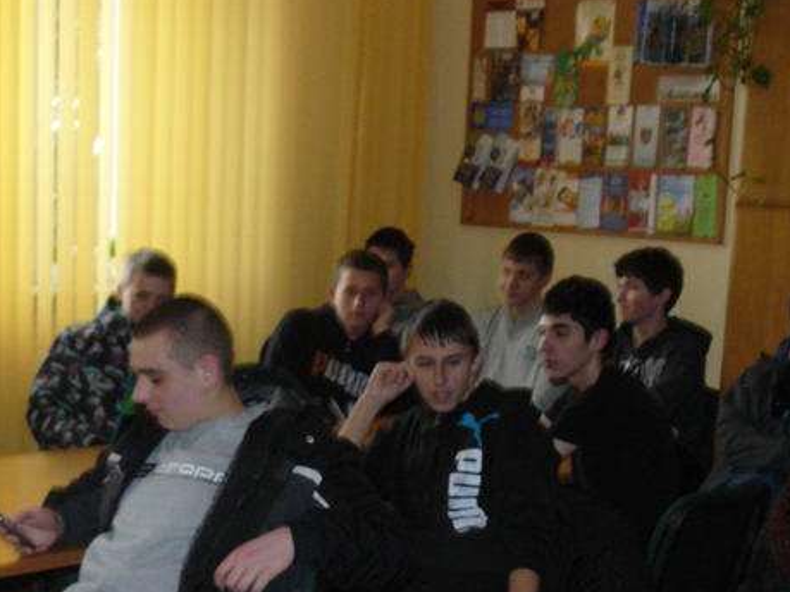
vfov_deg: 19.4
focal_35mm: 75
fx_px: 1711
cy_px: 478
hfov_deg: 26.0
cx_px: 463
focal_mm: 7.1
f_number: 4
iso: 200
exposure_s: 1/30
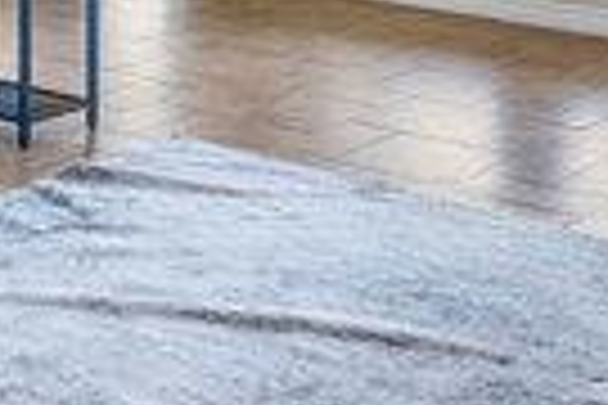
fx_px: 1756
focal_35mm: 104
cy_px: -376
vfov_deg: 11.9
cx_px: 77
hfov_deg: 19.3
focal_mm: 14
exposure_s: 1/1.25
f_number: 8
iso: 200
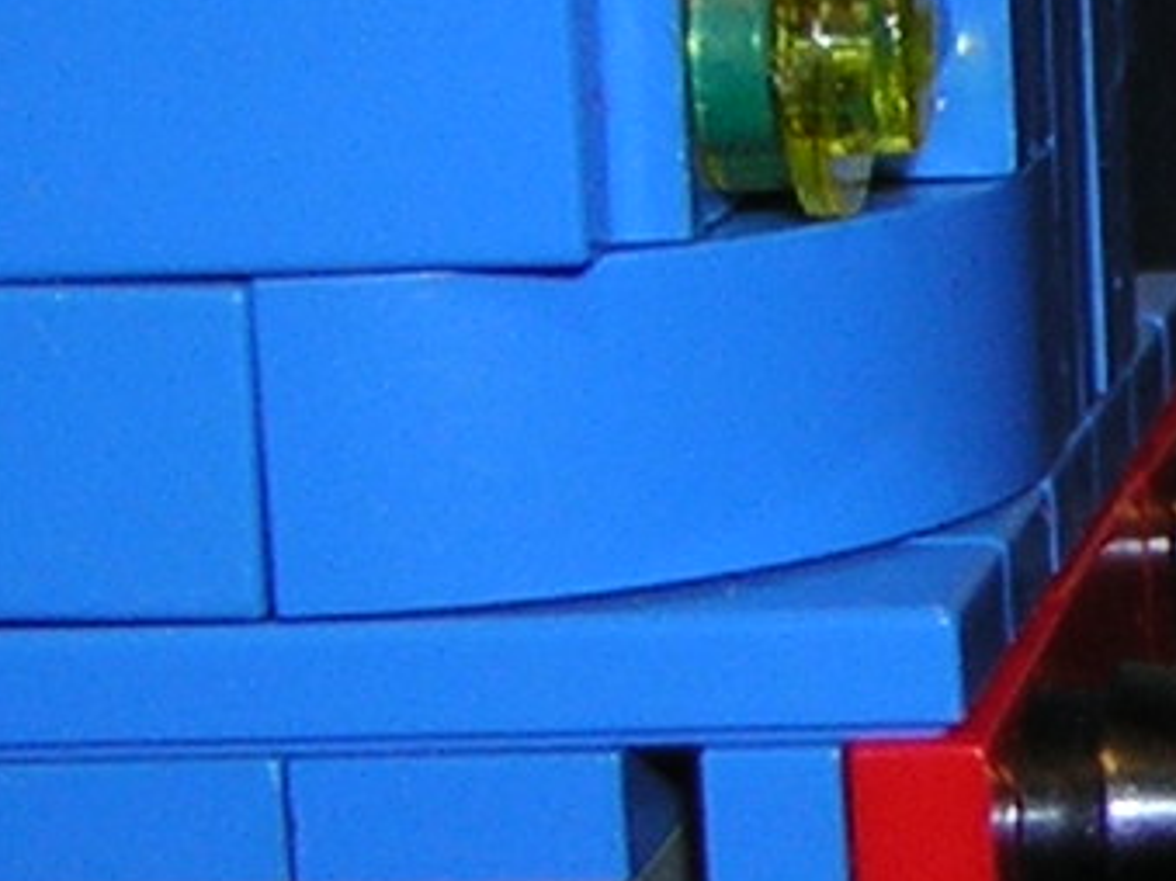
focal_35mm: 170
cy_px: 472
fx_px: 5773
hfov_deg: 11.2
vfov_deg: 8.7
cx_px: 1748
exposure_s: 1/60.1
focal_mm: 4.7
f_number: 2.6
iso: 50
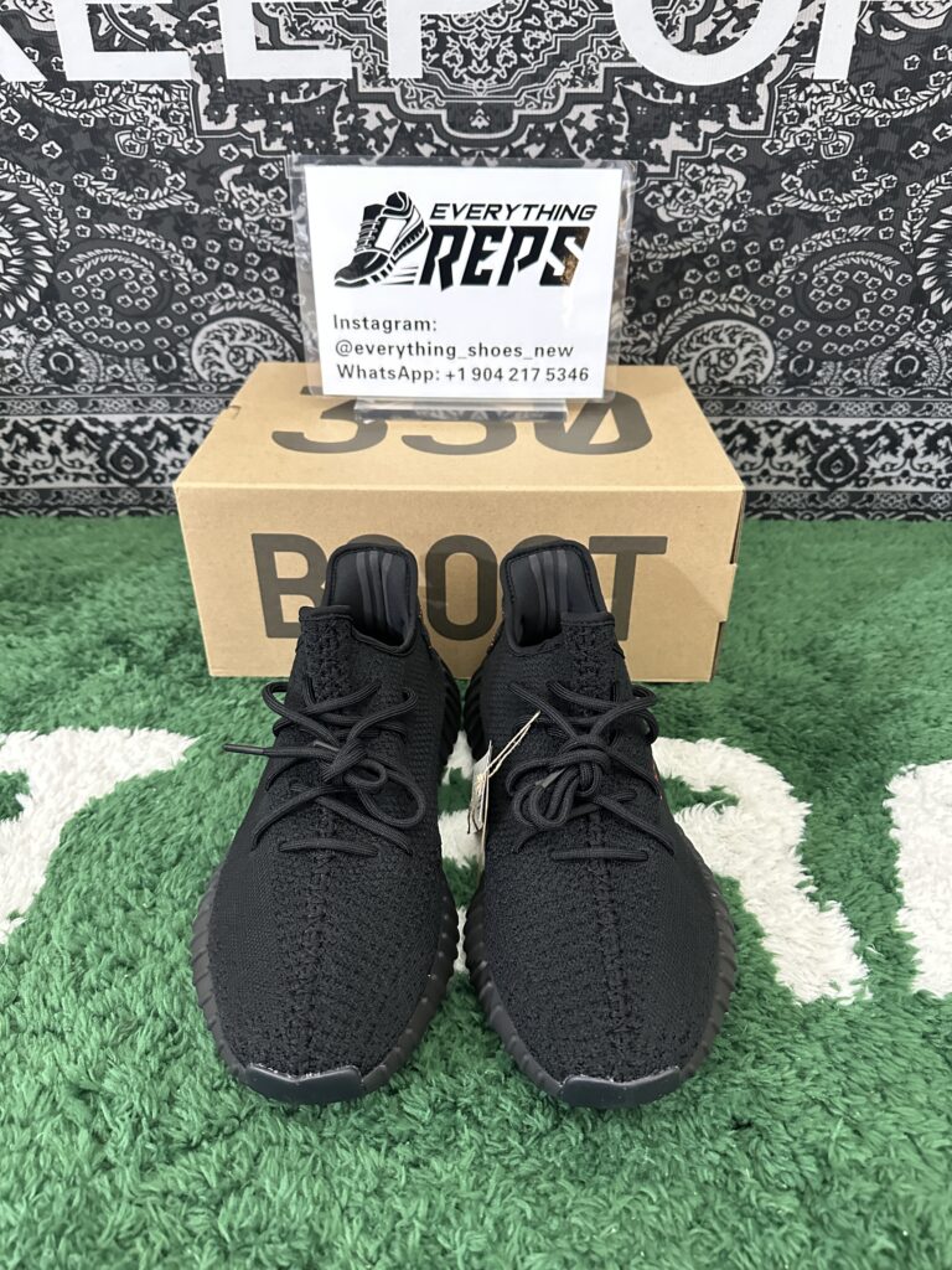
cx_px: 476
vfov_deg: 71.6
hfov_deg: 56.8
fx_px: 880
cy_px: 635
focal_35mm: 24
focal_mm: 6.86
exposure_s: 1/25
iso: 1600
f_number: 1.78
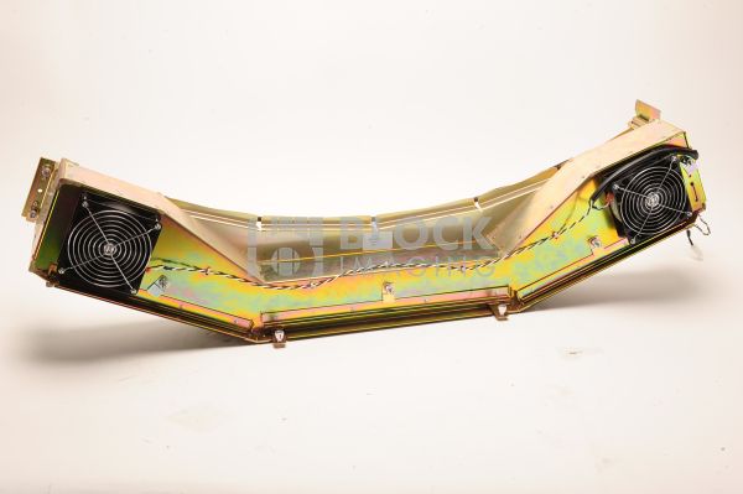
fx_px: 1031
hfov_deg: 39.6
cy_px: 247
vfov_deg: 26.9
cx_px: 372
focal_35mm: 50
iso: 320
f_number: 16
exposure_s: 1/125
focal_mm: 50
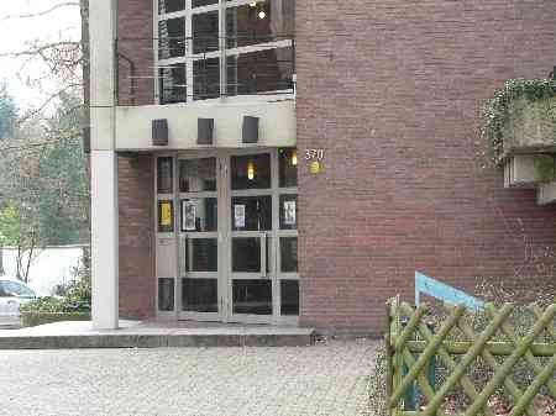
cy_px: 208
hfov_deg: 19.5
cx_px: 278
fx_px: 1621
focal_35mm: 101
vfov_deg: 14.6
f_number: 4
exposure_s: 1/250
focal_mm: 16.8
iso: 400
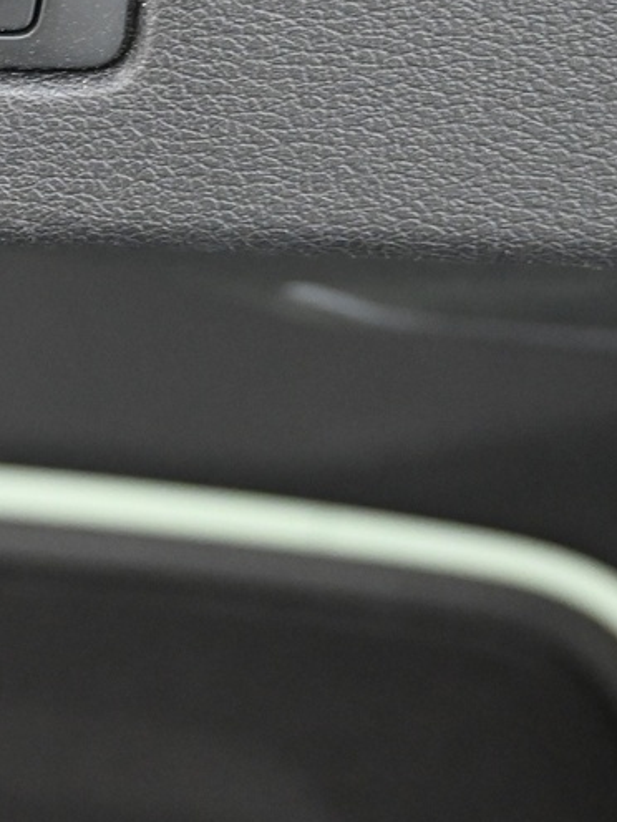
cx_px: -156
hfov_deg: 12.5
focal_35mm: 115
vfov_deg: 16.6
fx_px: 2741
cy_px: -53
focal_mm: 24.5
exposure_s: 1/20
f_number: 4.2
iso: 2000
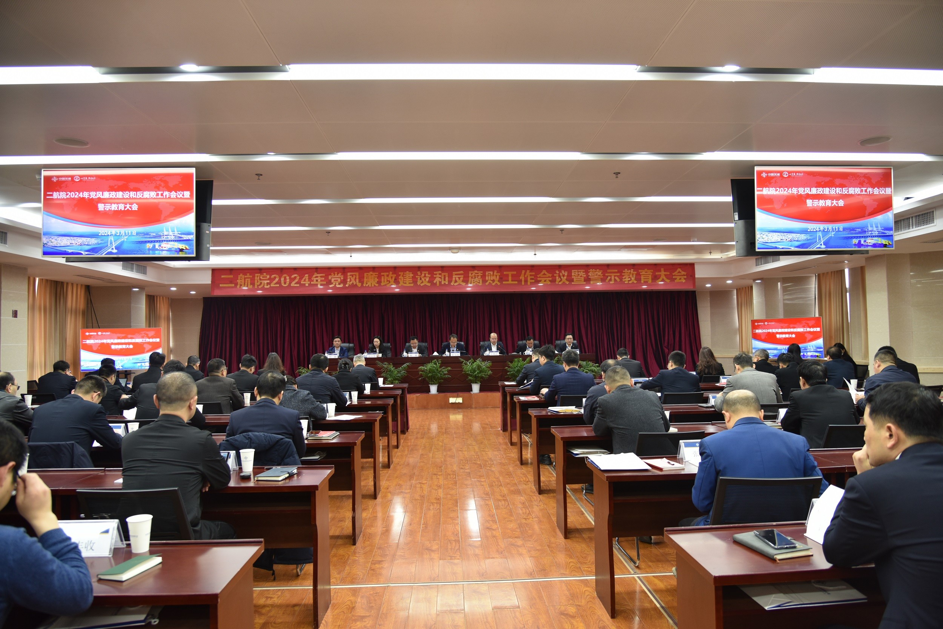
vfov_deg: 53.1
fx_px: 629
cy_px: 314
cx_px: 472
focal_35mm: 24
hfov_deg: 73.8
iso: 400
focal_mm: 24
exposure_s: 1/25
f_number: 4
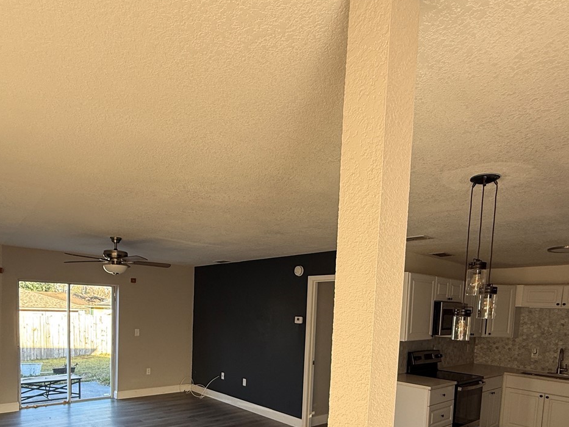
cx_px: 251
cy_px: 338
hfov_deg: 71.3
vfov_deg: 53.3
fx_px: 395
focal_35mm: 24
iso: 64
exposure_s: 1/99
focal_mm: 2.22
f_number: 2.2
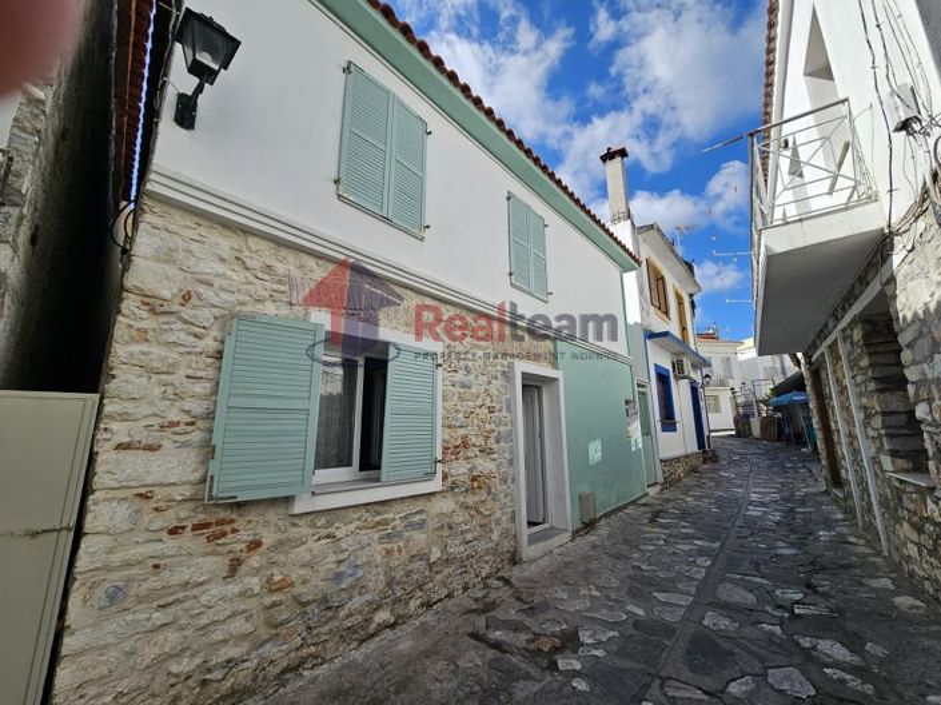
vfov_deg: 89.9
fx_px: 353
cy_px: 352
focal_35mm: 13
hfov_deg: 106.2
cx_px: 470
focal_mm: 2.2
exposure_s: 1/1546
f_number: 2.2
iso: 50
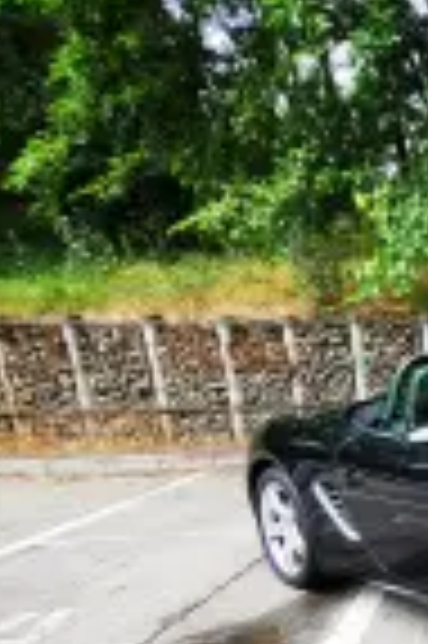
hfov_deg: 26.2
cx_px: 667
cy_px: 531
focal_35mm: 34
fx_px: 608
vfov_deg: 51.7
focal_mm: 1.74
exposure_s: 1/296
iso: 32
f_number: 2.2
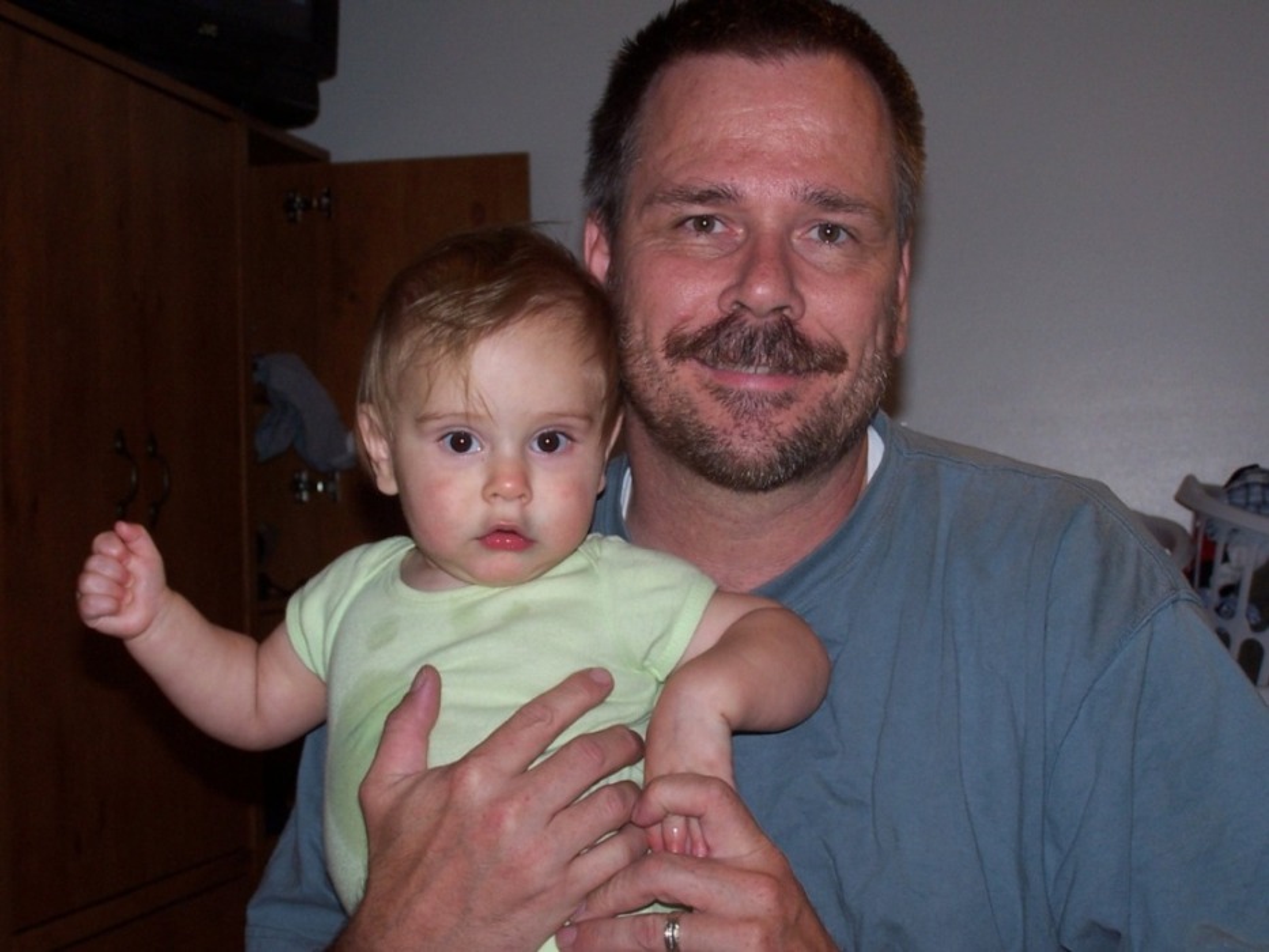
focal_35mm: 67
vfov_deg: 21.9
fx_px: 2456
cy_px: 476
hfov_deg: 29.0
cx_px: 634
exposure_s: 1/60
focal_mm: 11.1
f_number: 3.2
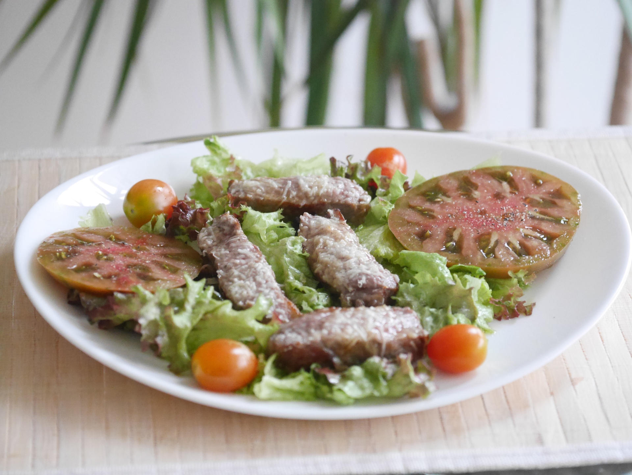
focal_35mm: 120
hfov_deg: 16.4
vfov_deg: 12.4
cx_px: 316
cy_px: 238
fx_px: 2192
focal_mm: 60
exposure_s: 1/125
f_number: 2.8
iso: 3200
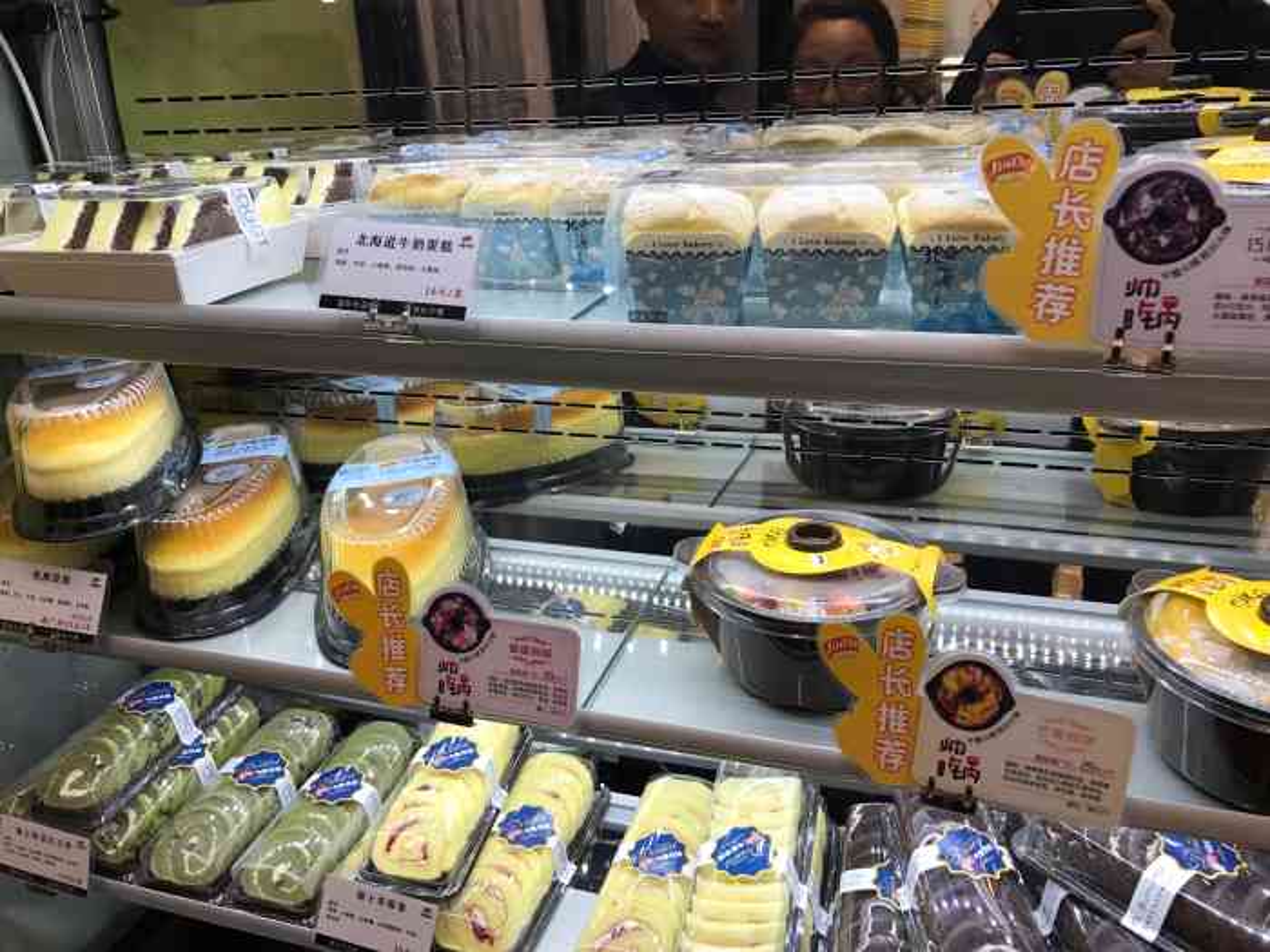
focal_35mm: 28
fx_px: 1027
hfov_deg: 63.4
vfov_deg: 49.7
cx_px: 635
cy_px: 476
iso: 20
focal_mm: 3.99
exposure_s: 1/181
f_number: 1.8
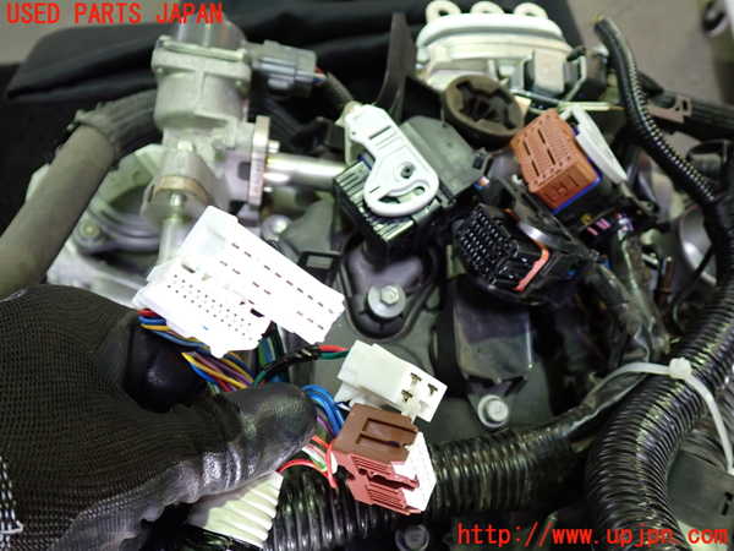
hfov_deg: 60.0
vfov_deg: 46.8
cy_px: 276
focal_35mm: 30
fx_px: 636
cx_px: 367
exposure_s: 1/30
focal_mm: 5.4
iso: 400
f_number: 2.3
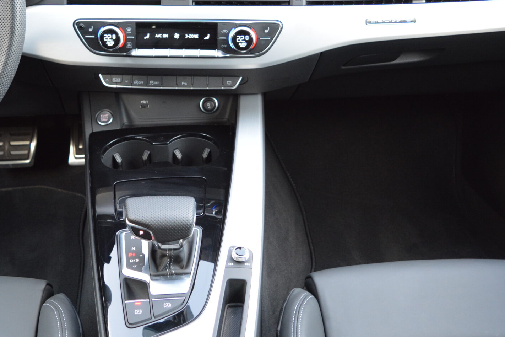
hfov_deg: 36.6
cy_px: 141
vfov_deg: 25.0
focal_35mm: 54
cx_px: 177
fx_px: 757
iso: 1000
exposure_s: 1/30
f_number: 3.5
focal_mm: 20
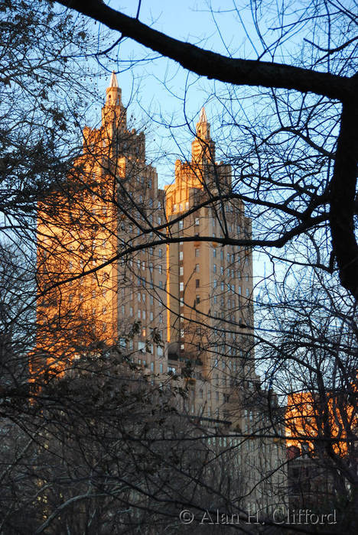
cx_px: 179
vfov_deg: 18.2
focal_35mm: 112
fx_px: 1675
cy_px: 268
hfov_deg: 12.2
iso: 720
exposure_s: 1/200
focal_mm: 75
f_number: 5.3
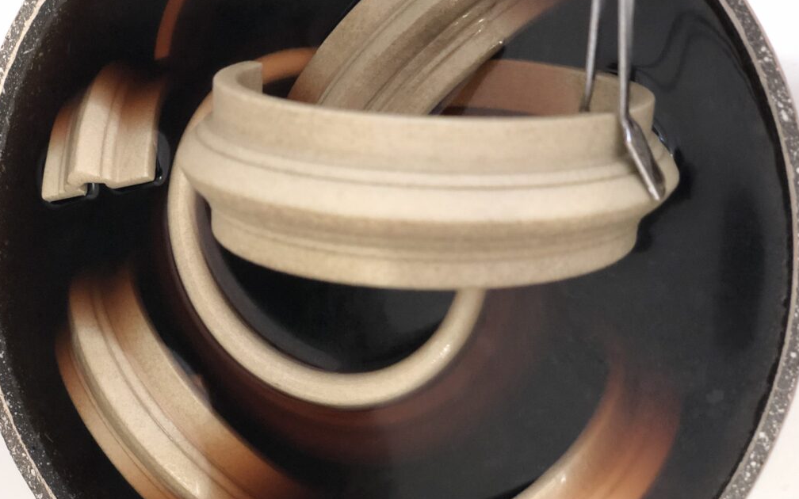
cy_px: 223
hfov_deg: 36.3
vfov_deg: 23.1
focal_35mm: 56
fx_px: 1219
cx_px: 401
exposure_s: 1/13
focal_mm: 6
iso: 160
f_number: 2.4
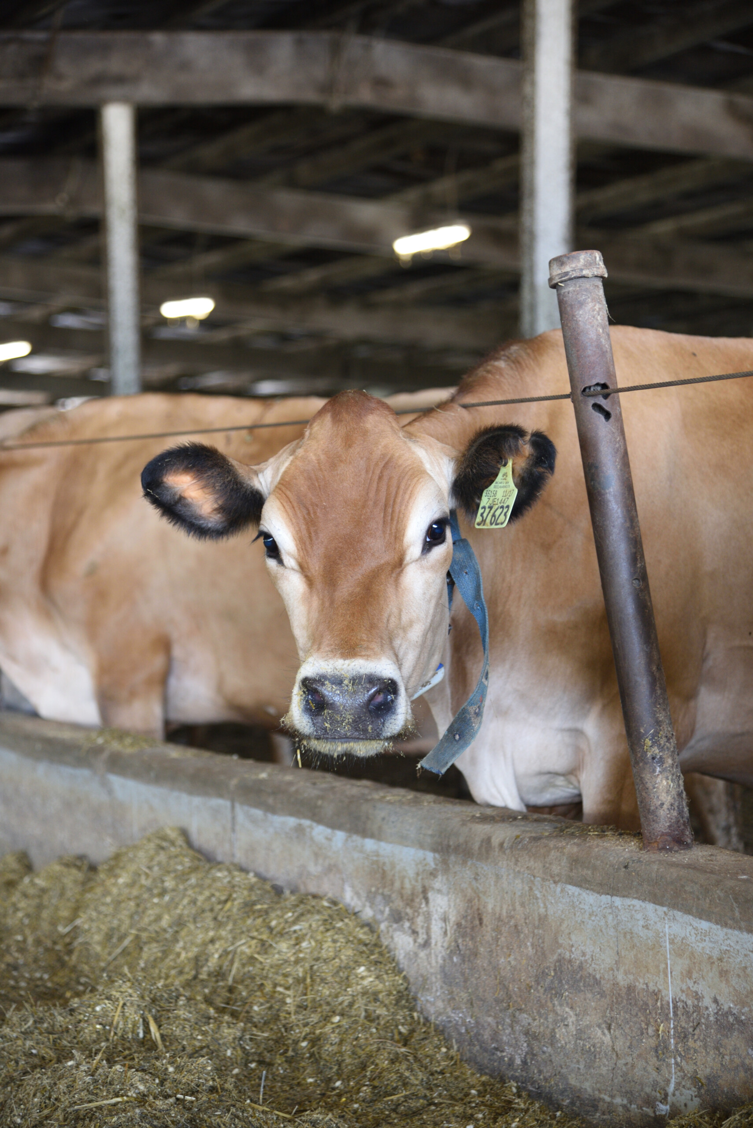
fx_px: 2445
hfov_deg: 17.5
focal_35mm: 78
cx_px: 376
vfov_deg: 26.0
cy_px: 564
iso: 1000
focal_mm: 78
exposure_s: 1/80
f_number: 4
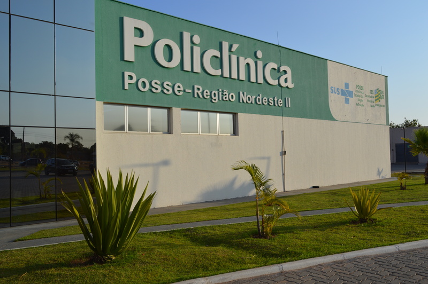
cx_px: 214
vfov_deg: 39.9
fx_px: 392
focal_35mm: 33
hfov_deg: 57.3
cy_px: 142
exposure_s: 1/250
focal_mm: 22
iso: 100
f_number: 8
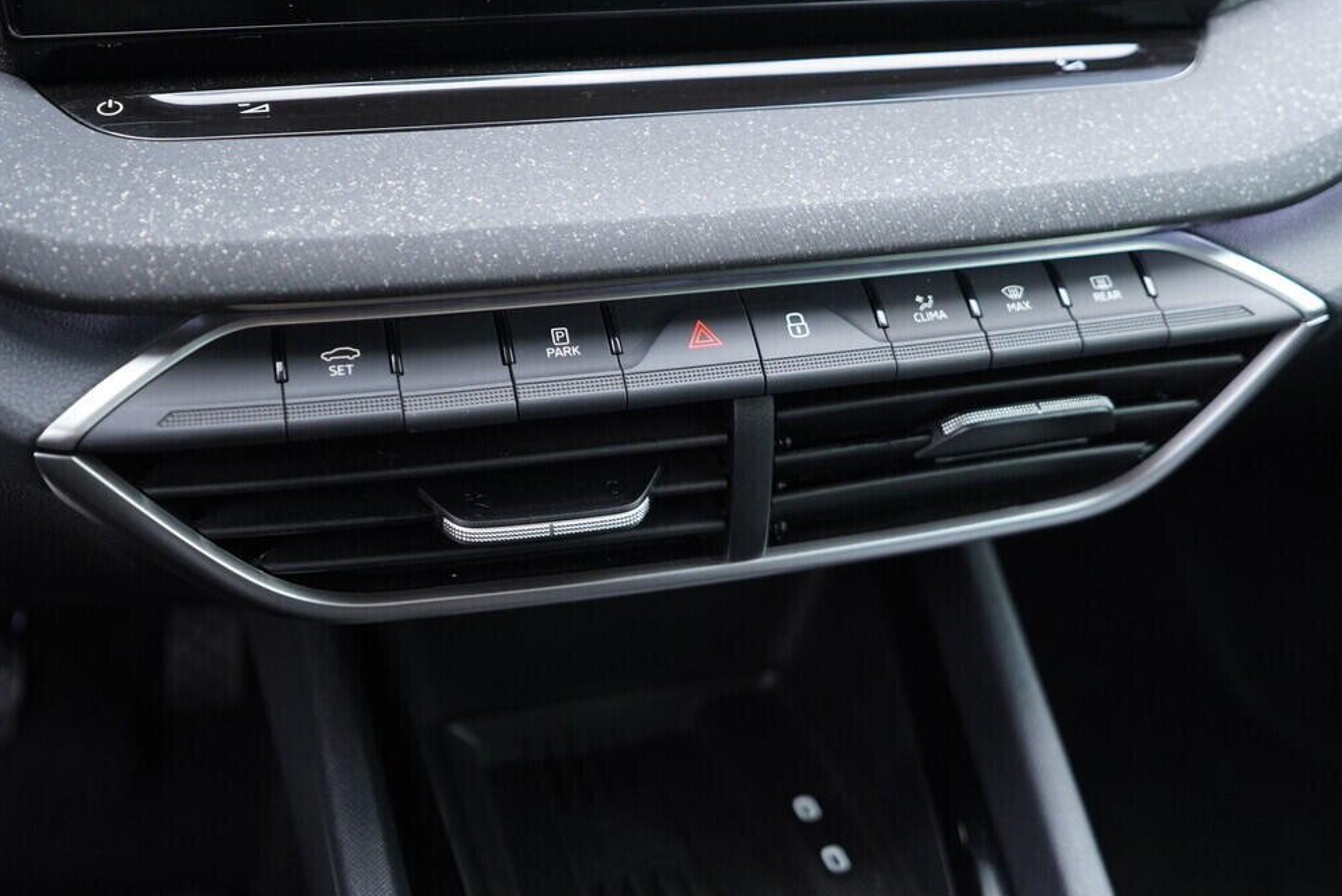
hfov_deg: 51.9
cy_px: 444
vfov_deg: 36.0
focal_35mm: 37
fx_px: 1380
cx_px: 675
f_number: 2.8
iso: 640
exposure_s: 1/40
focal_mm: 24
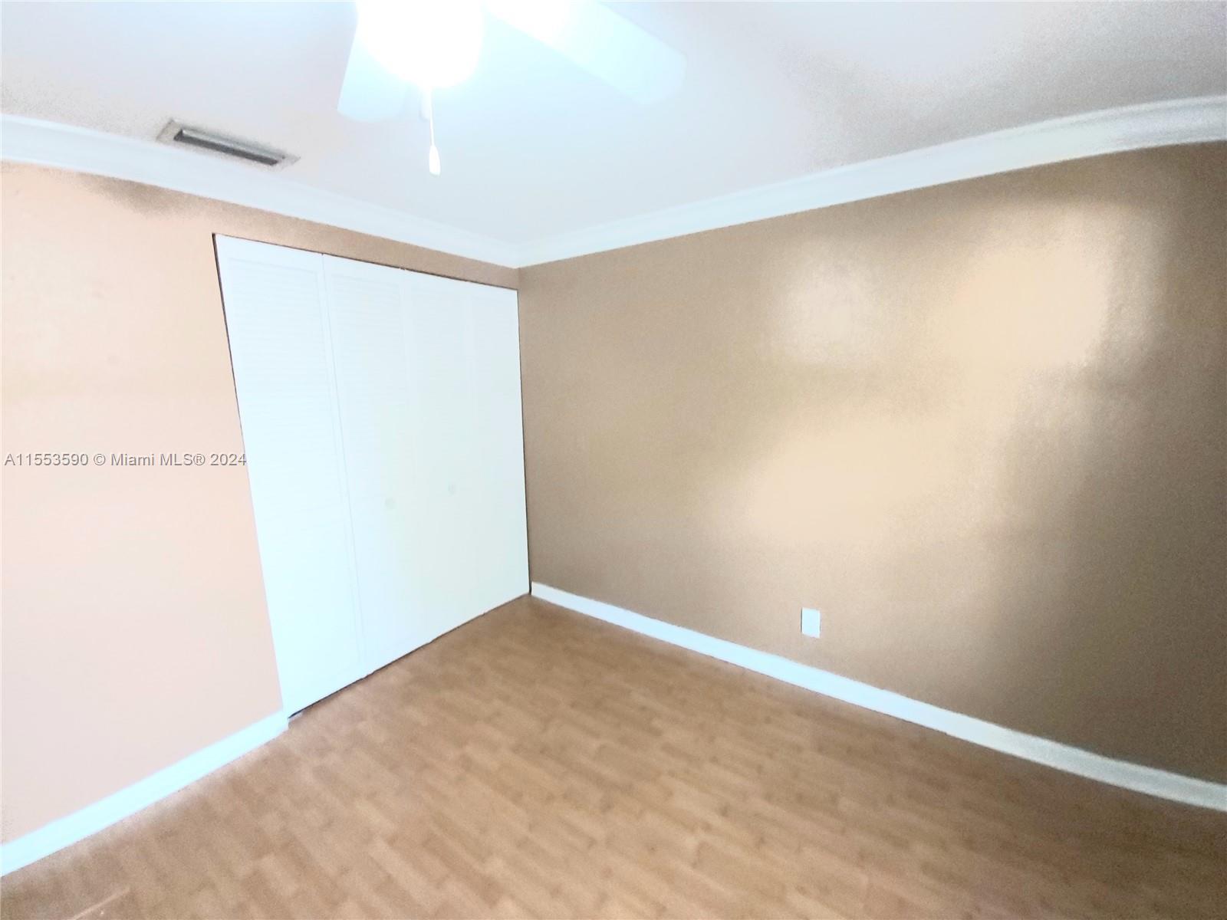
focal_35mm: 12
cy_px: 460
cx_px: 614
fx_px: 425
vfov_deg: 94.5
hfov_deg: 110.5
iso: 200
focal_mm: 1.42
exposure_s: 1/24
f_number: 2.2
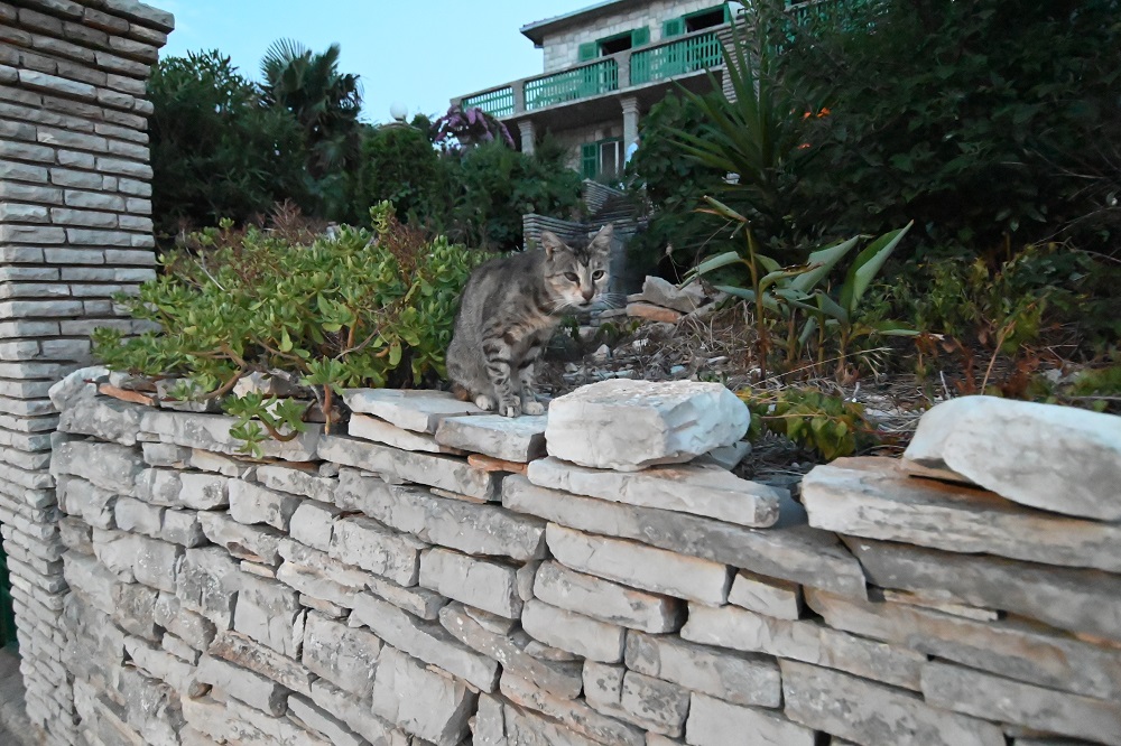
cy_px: 373
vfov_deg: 67.3
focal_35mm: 18
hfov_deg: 90.0
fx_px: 560
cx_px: 560
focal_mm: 12
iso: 20000
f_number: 4
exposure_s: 1/20
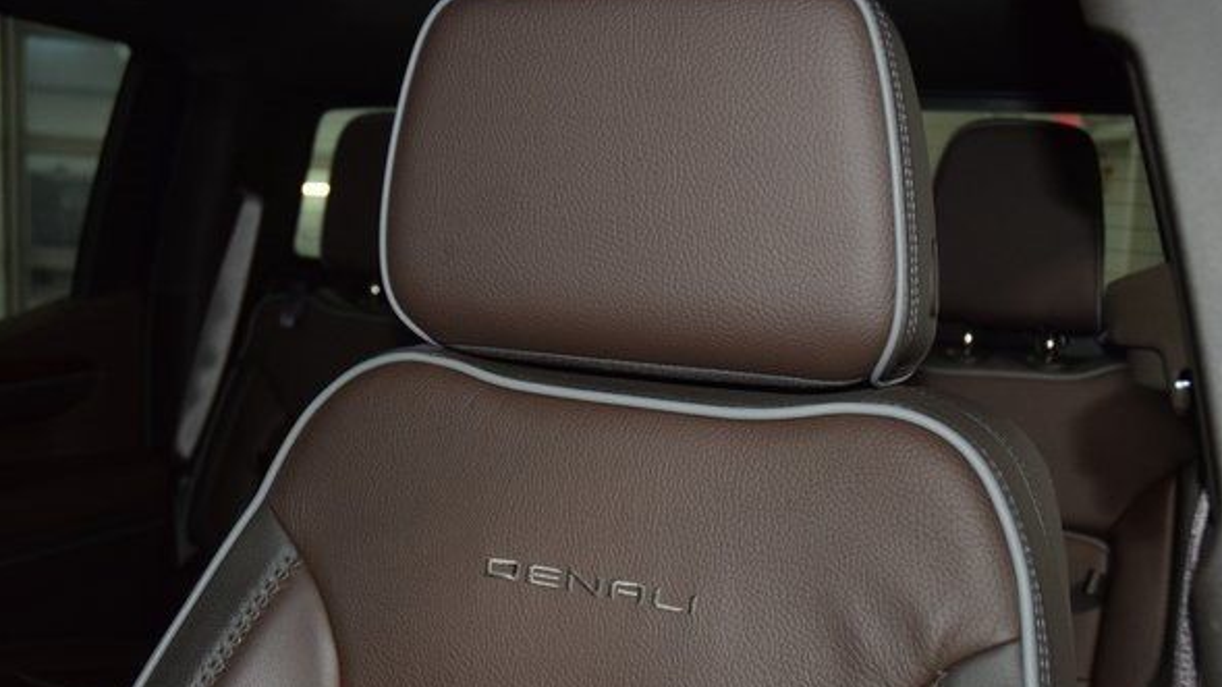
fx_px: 1328
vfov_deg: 29.0
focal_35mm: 41
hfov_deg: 49.4
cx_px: 662
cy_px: 391
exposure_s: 1/125
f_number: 3.8
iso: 2000
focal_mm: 24
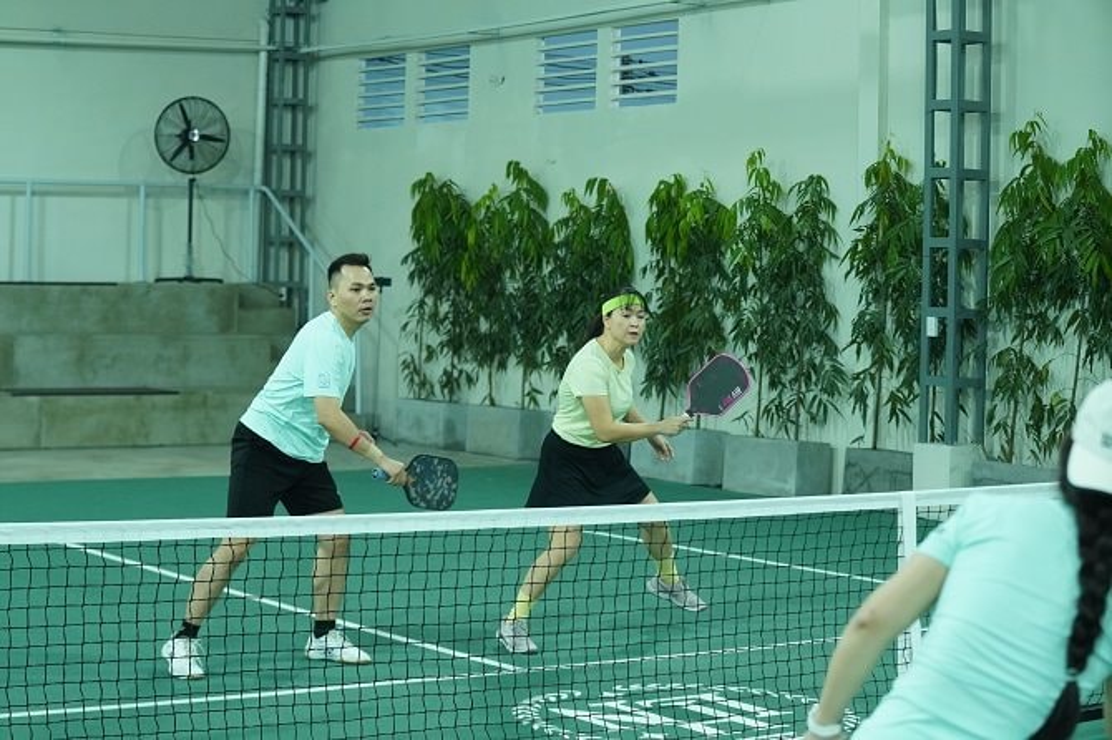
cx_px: 556
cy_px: 370
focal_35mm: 70
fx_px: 2161
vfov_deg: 19.4
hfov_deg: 28.9
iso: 3200
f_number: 4
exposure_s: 1/400
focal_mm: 70
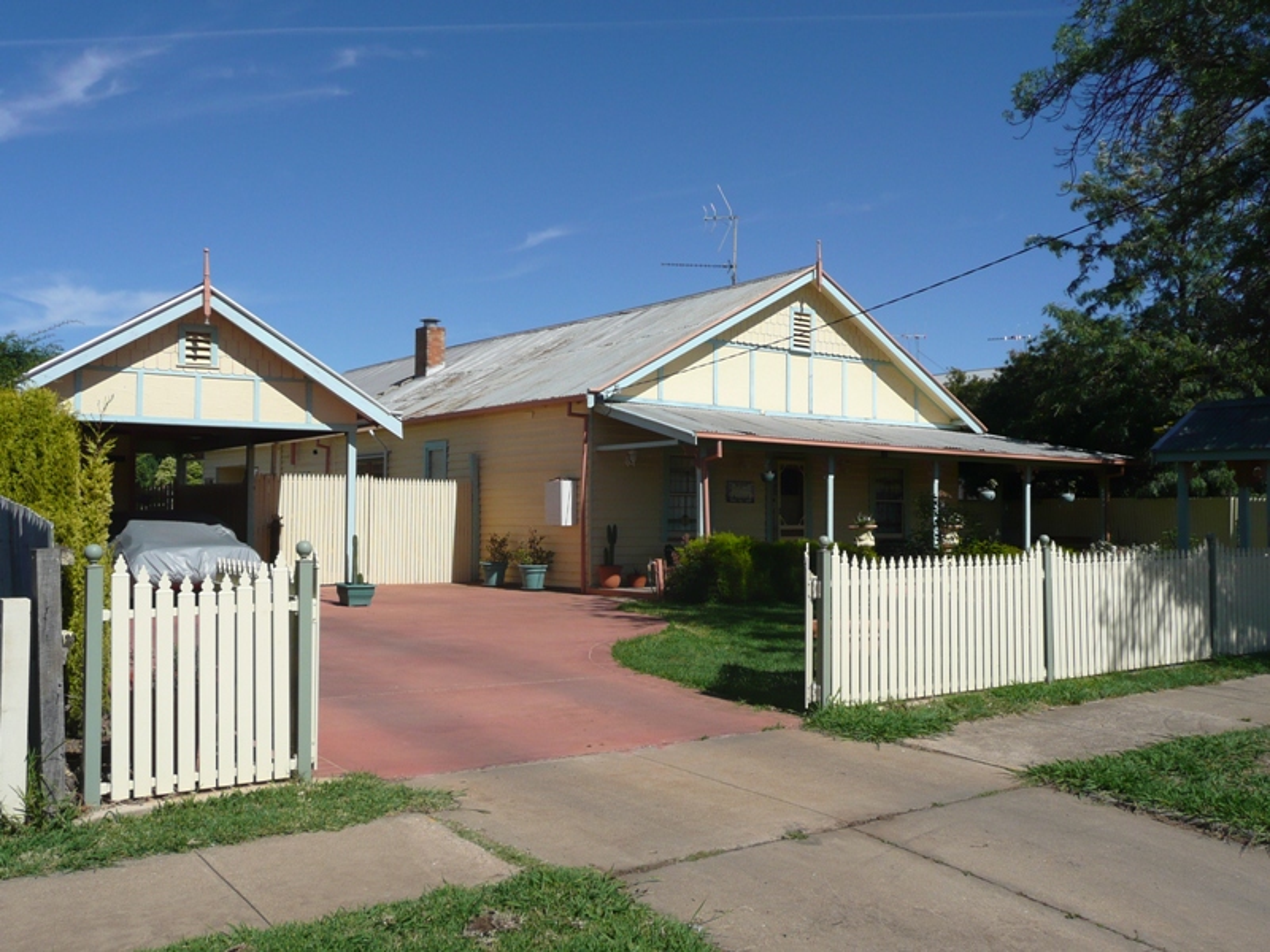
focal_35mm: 32
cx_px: 635
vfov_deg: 44.2
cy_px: 476
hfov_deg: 56.8
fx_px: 1174
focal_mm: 5.2
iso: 100
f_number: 8
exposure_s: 1/400
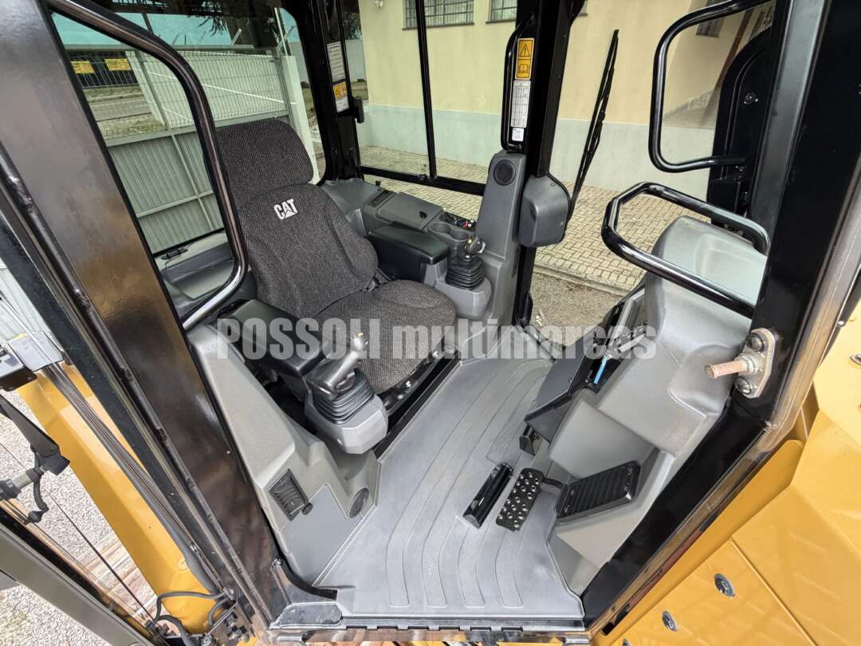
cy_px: 323
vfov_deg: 85.7
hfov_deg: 102.1
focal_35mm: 14
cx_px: 430
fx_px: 348
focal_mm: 2.22
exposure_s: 1/121
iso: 250
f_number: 2.2
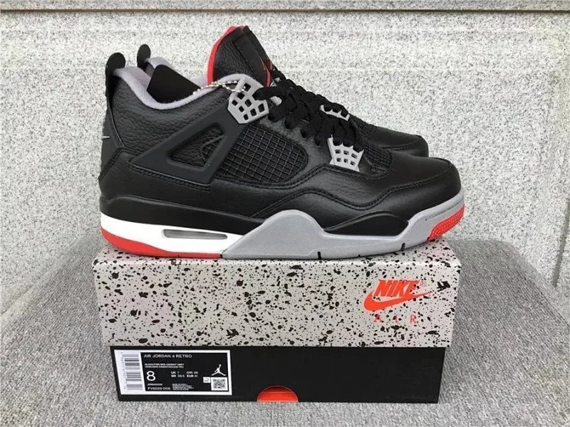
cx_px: 285
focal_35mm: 31
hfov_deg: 58.4
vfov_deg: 45.4
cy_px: 214
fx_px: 510
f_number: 2.4
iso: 25
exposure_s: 1/100
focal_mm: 3.3
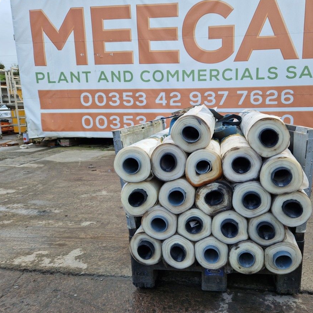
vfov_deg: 57.3
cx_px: 203
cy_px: 159
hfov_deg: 56.3
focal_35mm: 28
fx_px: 286
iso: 50
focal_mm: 5.4
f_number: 1.8
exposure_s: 1/180
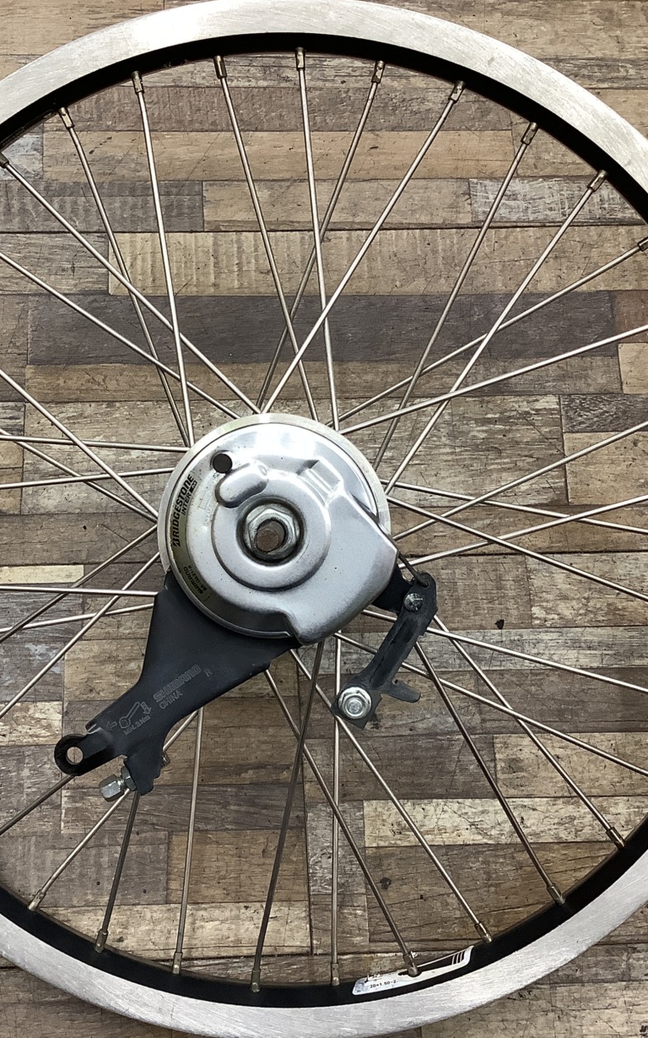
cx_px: 246
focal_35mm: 44
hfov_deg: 29.1
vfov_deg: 45.3
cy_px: 519
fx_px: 1243
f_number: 2.4
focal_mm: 3.3
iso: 100
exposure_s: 1/60
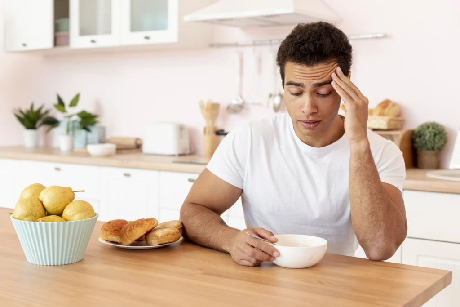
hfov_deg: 39.6
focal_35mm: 50
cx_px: 230
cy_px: 154
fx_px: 639
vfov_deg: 27.0
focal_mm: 50
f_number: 3.2
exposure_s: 1/160
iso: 200
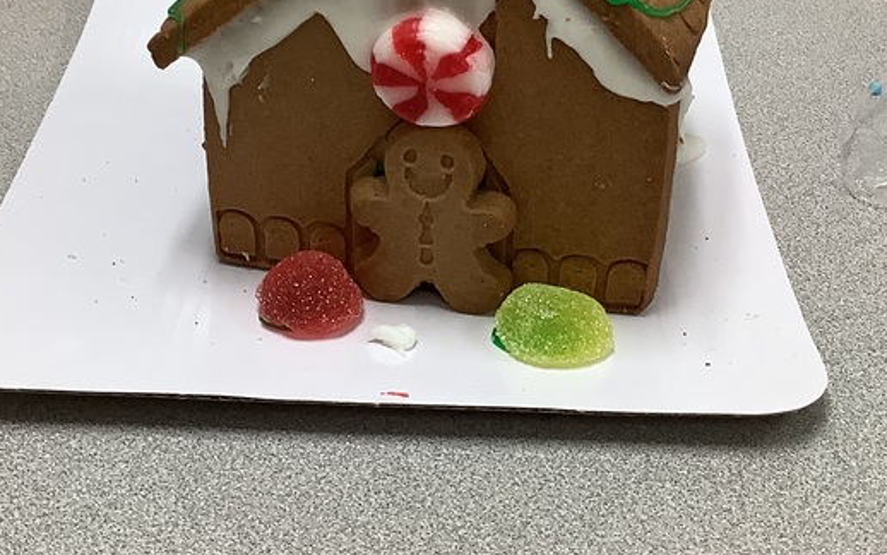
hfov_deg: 31.5
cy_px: 214
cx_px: 454
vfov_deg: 20.0
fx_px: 1572
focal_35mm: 65
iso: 80
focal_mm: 3.3
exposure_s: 1/50
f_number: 2.4
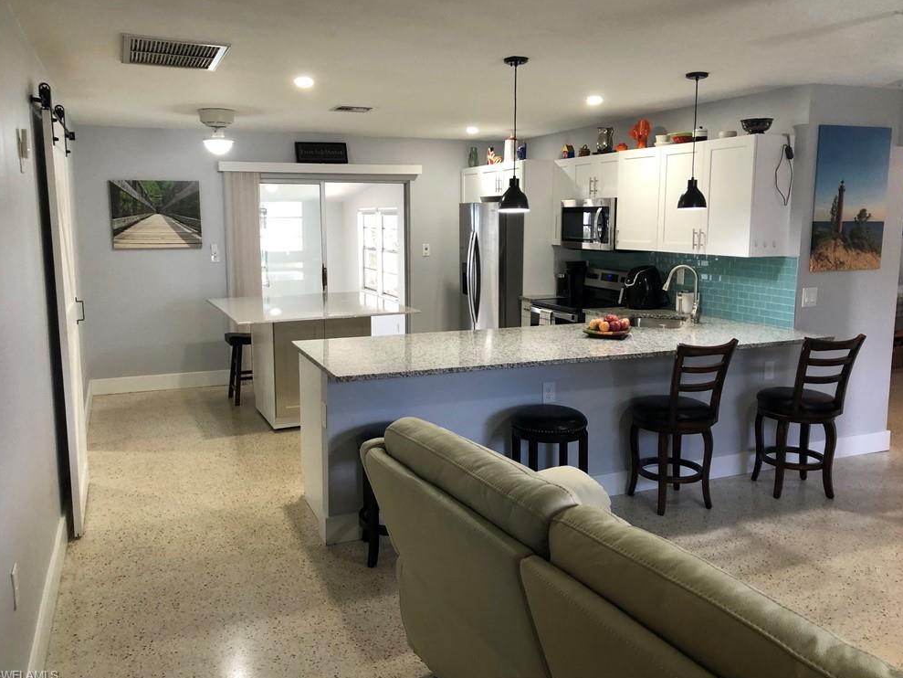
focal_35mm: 29
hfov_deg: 61.7
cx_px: 458
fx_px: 757
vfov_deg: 48.2
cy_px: 334
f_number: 1.8
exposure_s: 1/17
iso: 40
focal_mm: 4
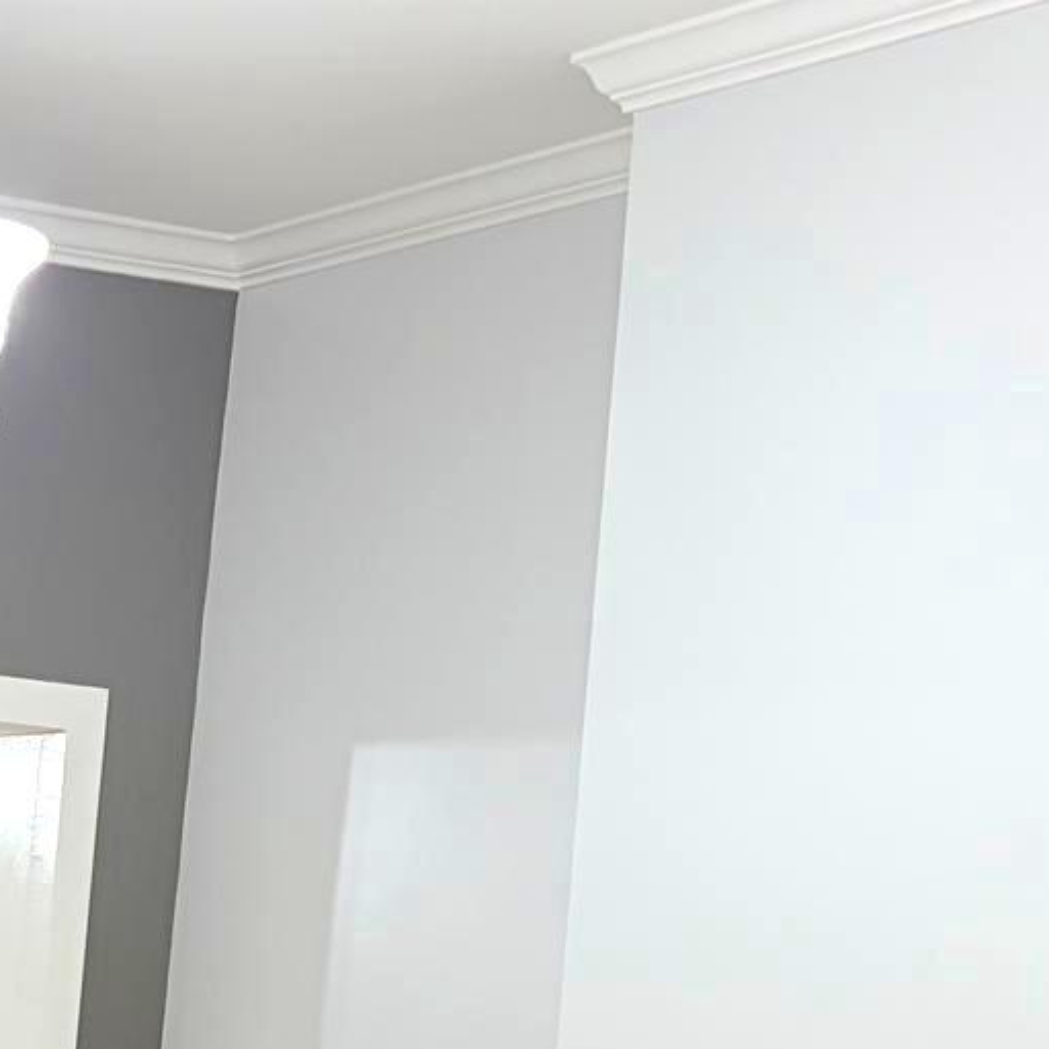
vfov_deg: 18.5
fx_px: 3154
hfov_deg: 17.6
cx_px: -334
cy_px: 981
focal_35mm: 92
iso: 160
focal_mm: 5.96
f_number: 1.6
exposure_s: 1/60
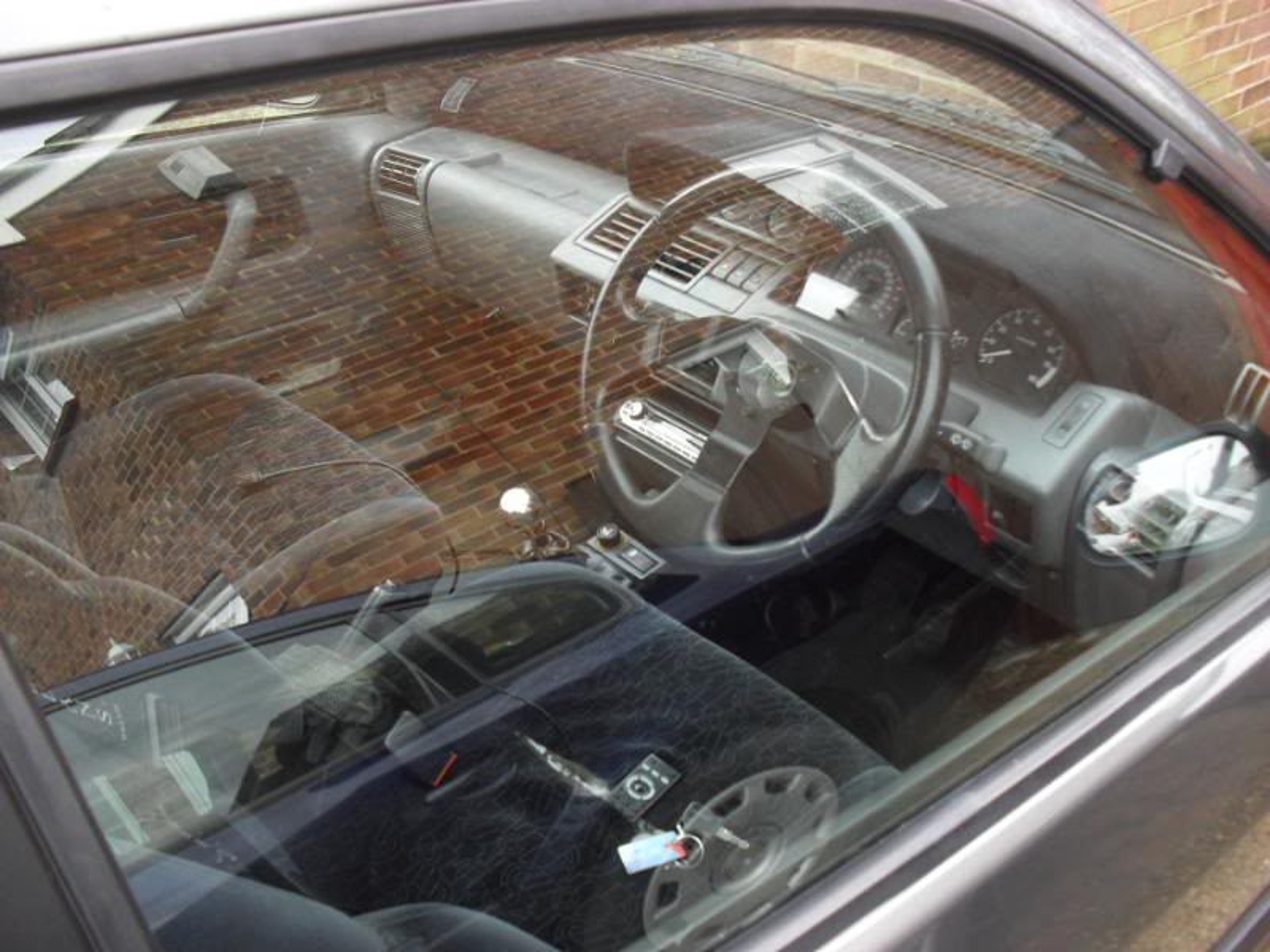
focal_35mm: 35
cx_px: 635
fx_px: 1284
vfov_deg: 40.7
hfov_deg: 52.6
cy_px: 476
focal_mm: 6.3
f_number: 3.2
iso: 100
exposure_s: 1/45
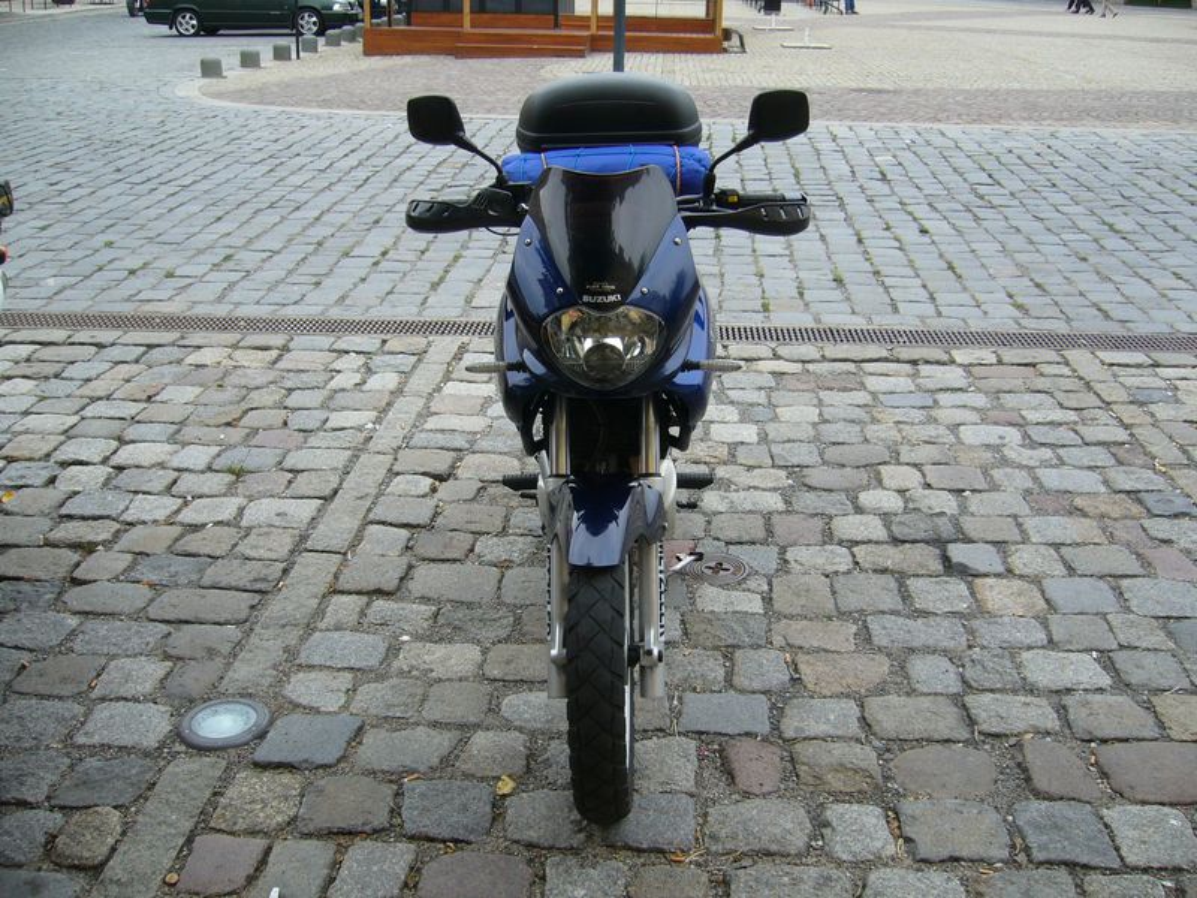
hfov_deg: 52.6
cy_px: 449
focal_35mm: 35
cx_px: 598
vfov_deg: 40.7
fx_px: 1210
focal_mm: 5.8
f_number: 2.8
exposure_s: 1/400
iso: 80
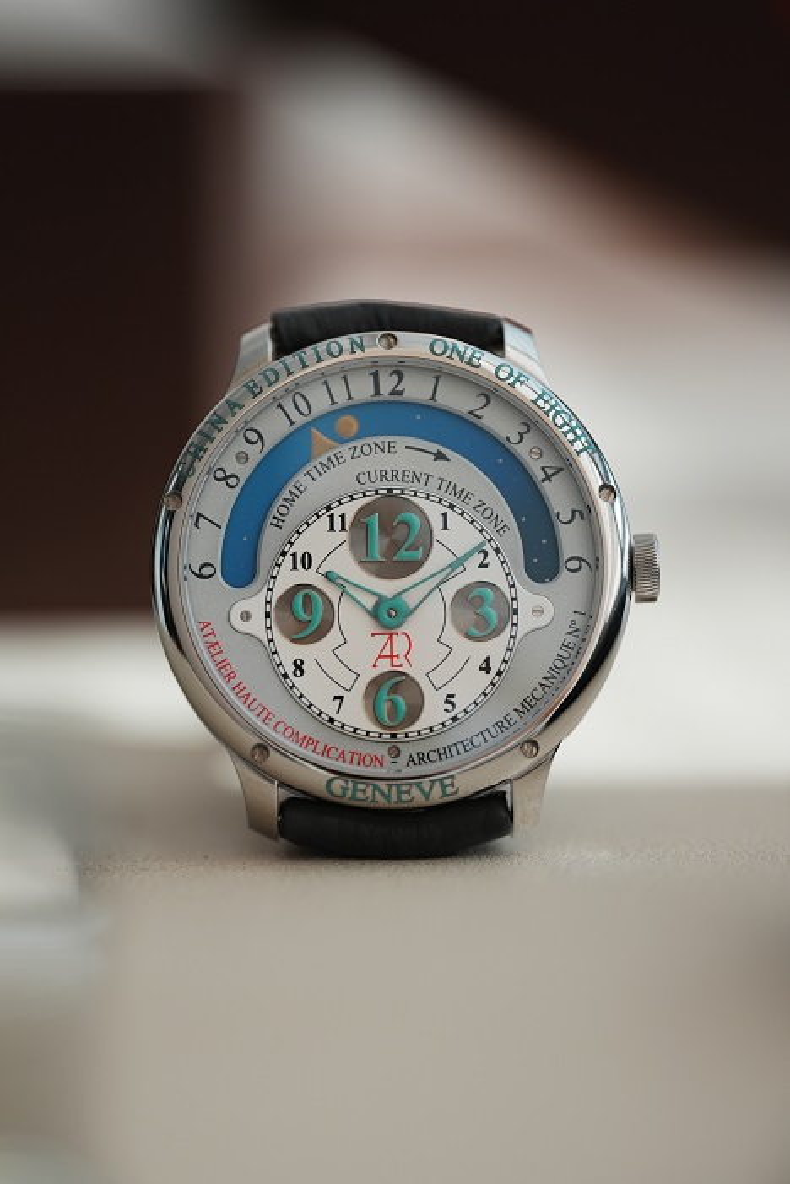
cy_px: 592
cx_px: 395
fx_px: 3453
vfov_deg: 19.4
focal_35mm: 105
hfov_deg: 13.1
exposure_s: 1/250
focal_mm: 105
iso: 500
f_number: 2.8
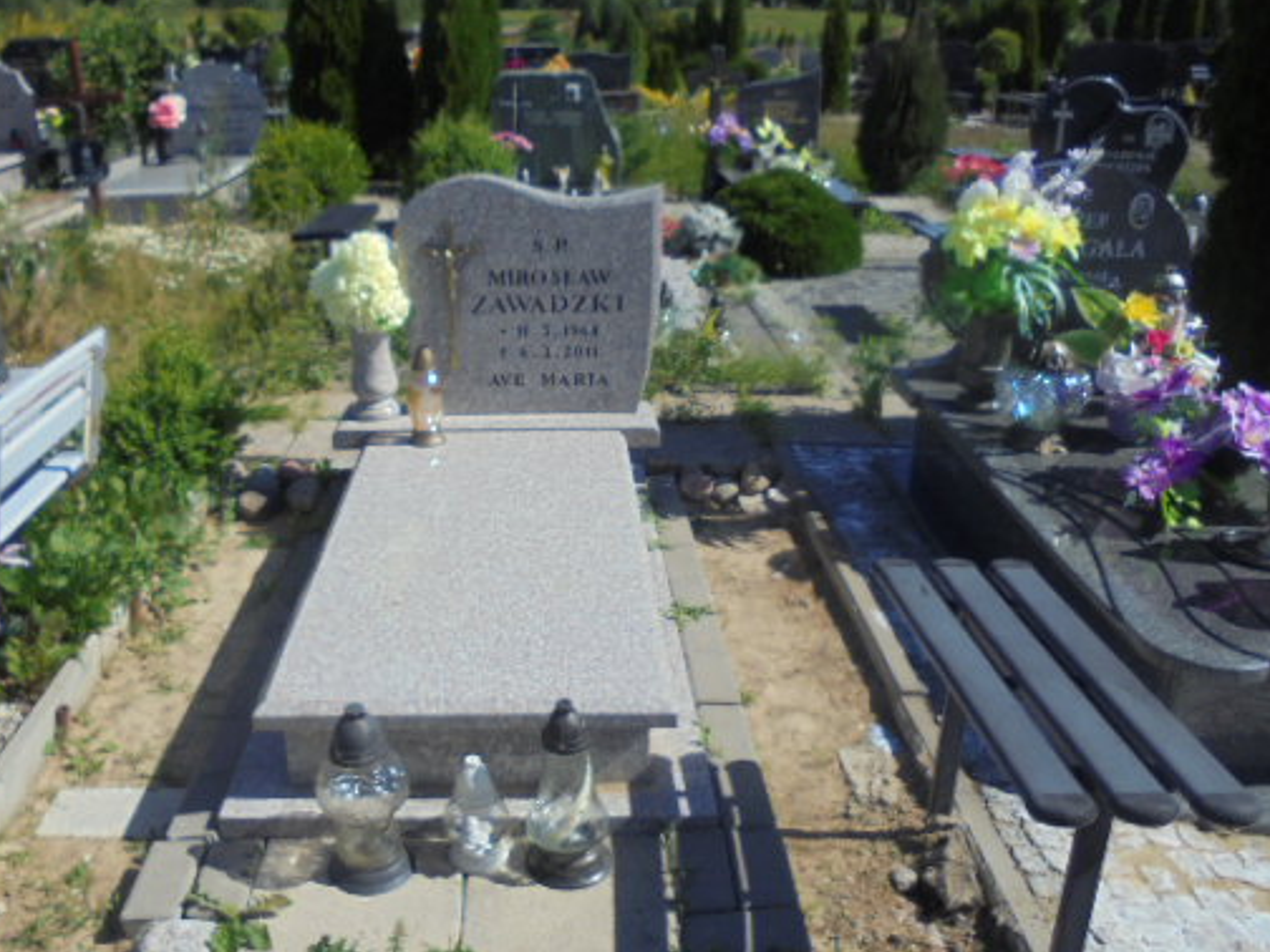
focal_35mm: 33
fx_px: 1211
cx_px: 529
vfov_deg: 42.9
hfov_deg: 55.1
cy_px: 451
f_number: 11.5
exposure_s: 1/160
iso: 100
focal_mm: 4.6
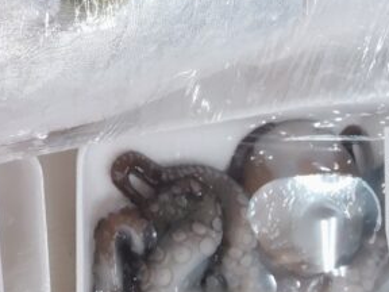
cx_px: -58
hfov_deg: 22.7
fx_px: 899
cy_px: -115
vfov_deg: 17.1
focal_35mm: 80
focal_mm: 3.43
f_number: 2
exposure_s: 1/50
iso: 150
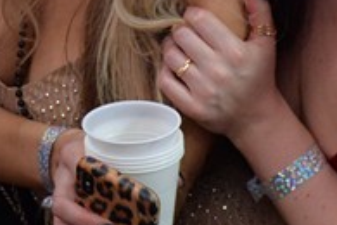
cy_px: -75
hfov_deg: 13.2
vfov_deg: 8.8
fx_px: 1441
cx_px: 26
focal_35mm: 154
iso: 2000
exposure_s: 1/125
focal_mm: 30
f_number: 4
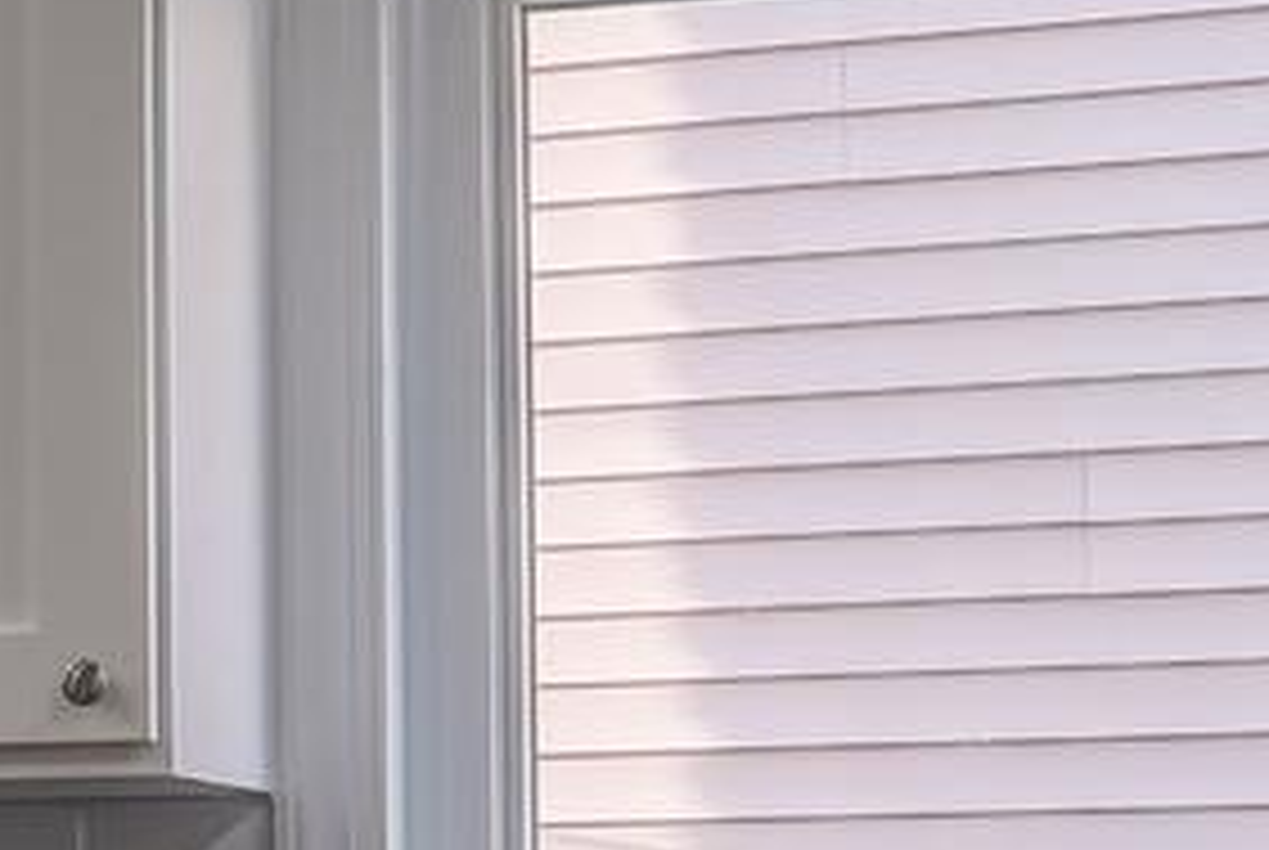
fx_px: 4095
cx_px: -162
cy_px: 920
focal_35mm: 116
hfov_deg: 17.0
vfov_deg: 11.7
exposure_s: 1/1.6
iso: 320
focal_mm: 16
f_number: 9
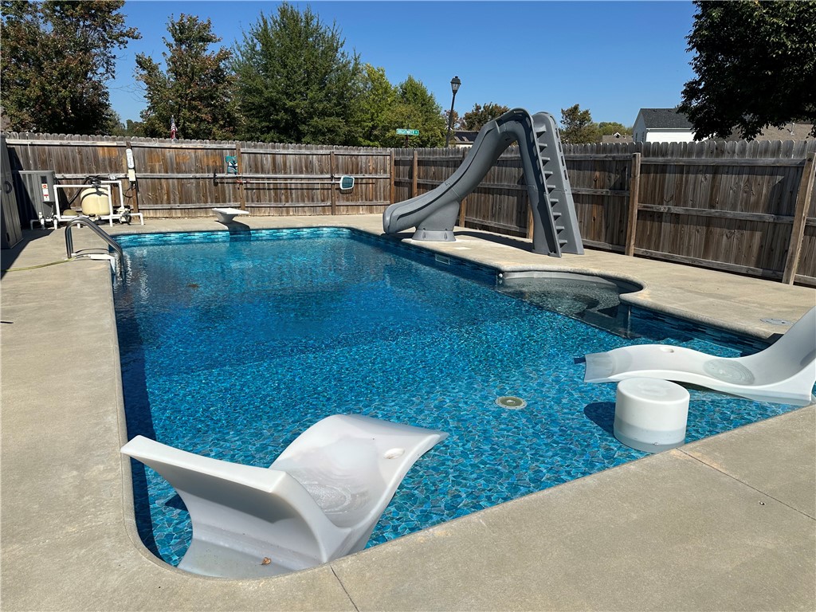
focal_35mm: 24
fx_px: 566
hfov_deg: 71.6
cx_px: 408
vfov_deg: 56.8
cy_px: 306
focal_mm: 6.86
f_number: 1.78
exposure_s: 1/6623
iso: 80
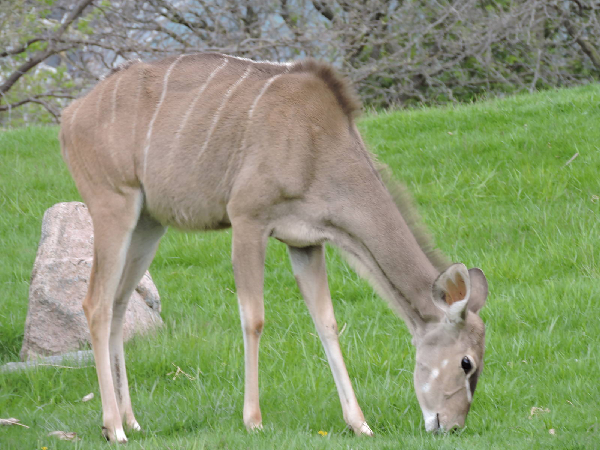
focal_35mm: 350
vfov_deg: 4.2
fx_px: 6067
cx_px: 300
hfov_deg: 5.7
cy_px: 225
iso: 160
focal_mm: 62.4
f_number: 4.8
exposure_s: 1/200
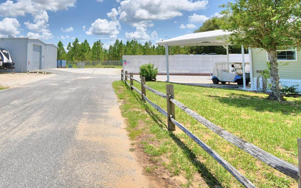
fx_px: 189
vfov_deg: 50.9
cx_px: 94
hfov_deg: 74.2
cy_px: 48
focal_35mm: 23
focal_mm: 10
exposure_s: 1/2000
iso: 100
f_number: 4.5
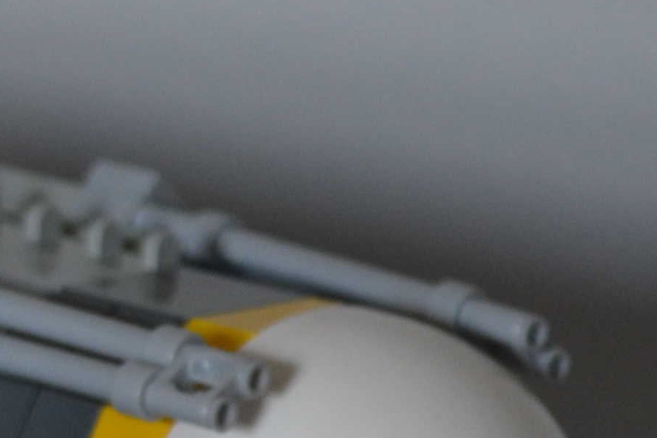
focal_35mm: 370
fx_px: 6752
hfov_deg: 5.5
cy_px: 524
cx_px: -578
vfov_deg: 3.7
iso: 400
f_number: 5.3
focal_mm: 48
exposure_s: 1/25
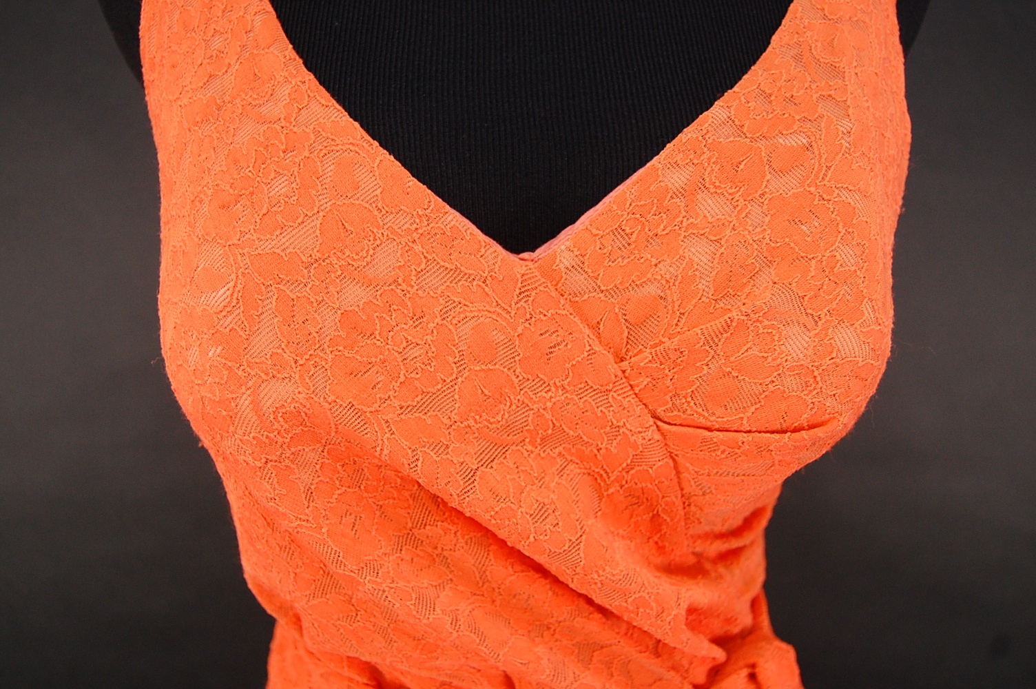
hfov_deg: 49.6
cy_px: 344
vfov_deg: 34.1
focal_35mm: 39
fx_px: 1121
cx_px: 518
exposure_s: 1/30
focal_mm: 26
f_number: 4
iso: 560
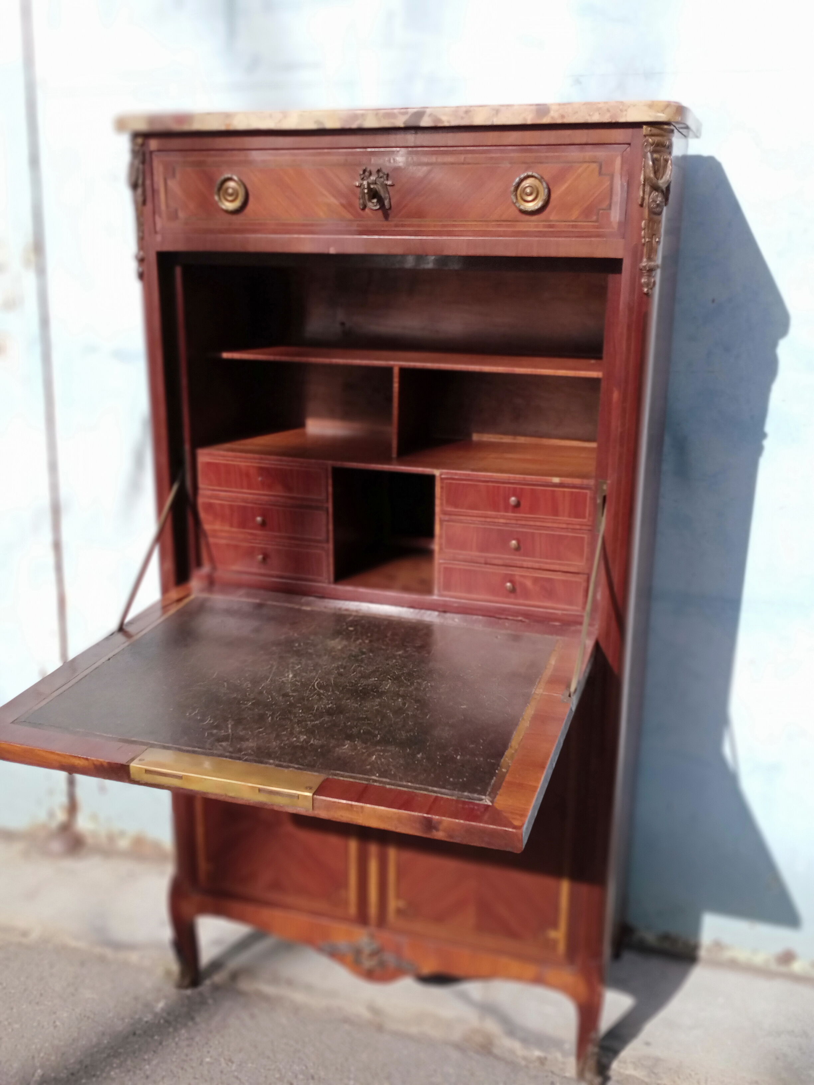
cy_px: 542
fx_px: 878
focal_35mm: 28
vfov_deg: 63.4
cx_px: 407
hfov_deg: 49.7
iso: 112
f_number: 1.8
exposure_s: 1/1689
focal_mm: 4.05
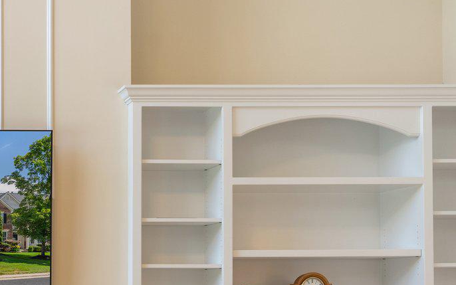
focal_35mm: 73
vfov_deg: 17.3
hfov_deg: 25.3
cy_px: 310
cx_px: -95
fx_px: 907
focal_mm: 24
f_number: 8
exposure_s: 1/15
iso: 500
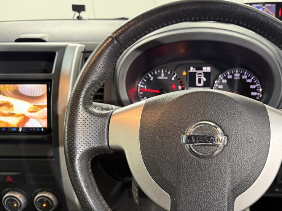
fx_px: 285
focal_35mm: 35
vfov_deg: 40.4
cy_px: 132
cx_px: 190
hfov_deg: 51.6
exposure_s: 1/50
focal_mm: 6.76
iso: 400
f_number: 1.78
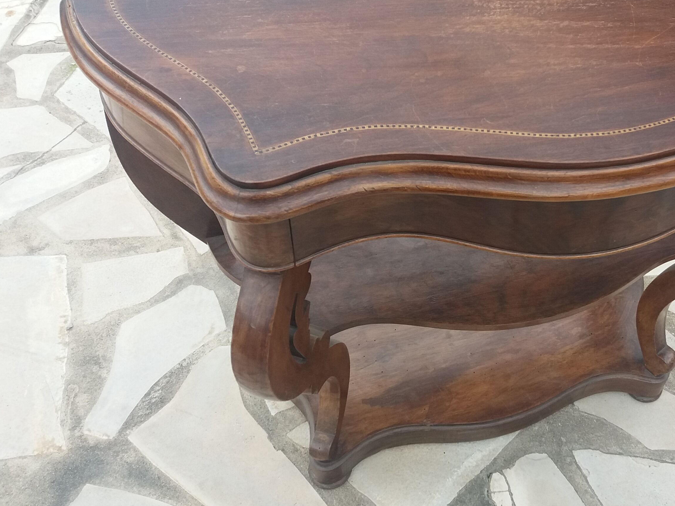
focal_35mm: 40
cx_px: 476
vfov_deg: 35.8
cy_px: 190
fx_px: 780
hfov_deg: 45.7
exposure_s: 1/163
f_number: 1.9
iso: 64
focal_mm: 3.7
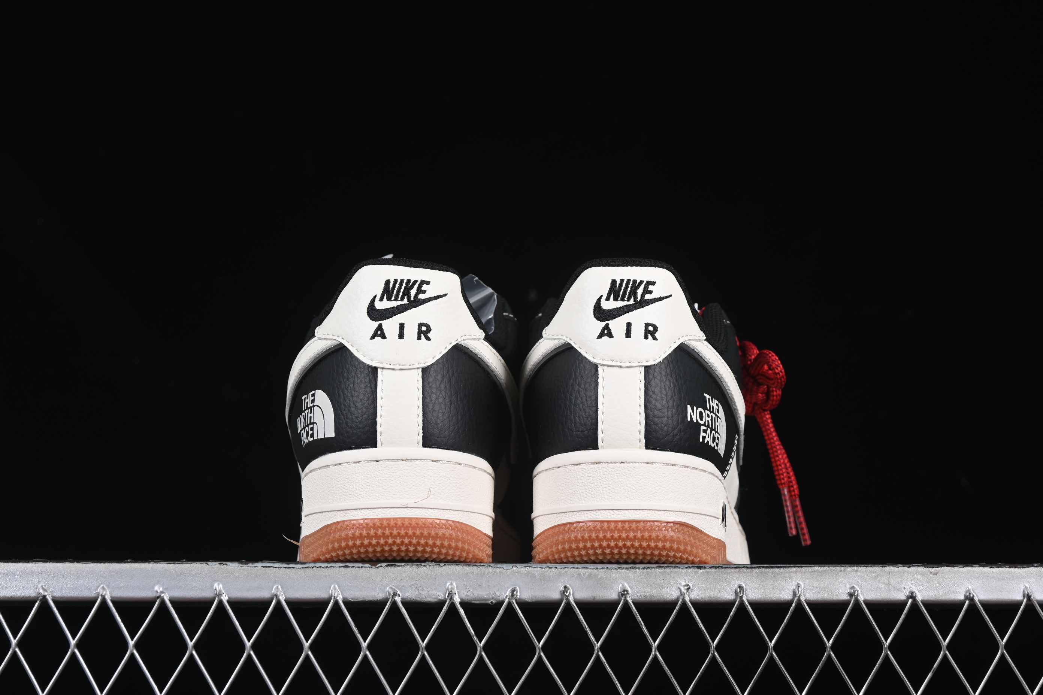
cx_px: 522
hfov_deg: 27.0
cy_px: 348
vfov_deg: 18.2
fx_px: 2173
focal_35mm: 75
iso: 160
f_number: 7.1
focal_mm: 50
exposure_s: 1/80
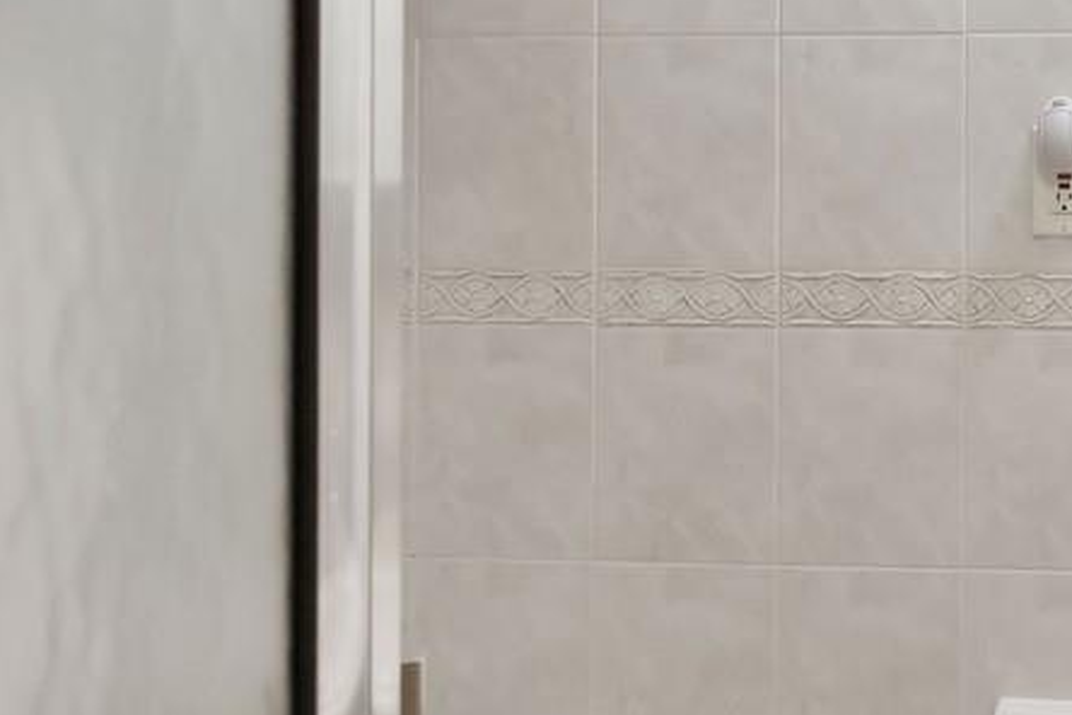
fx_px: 1608
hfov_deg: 30.8
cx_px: 1304
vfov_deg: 24.9
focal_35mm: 54
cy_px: 225
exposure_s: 1/125
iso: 640
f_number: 8
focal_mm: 15
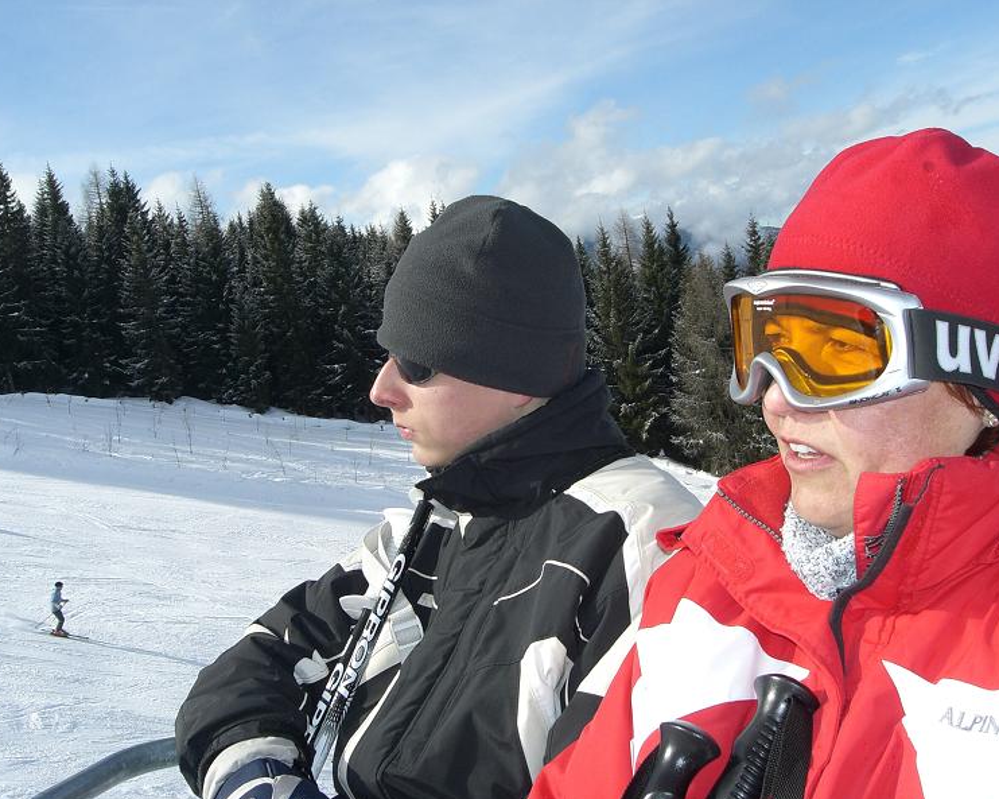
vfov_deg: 37.3
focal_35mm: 40
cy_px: 402
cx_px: 520
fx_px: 1182
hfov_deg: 45.8
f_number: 4.4
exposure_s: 1/800
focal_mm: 6.3
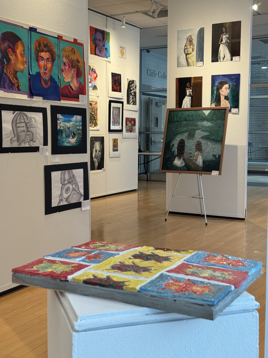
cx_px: 134
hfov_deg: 30.3
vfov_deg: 39.7
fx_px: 495
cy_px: 179
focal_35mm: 48
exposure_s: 1/120
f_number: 1.78
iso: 125
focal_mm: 6.76
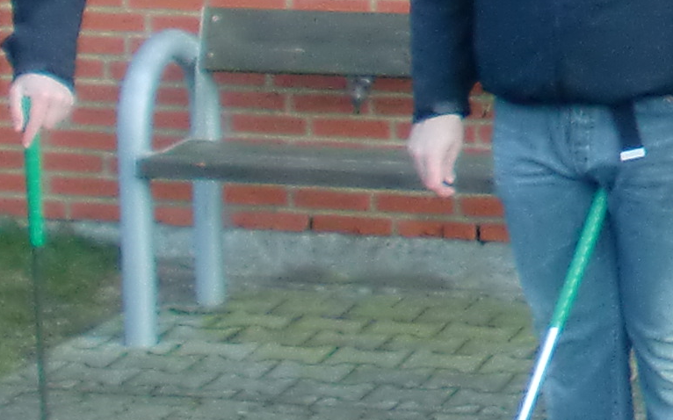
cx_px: 1046
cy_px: -43
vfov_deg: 9.0
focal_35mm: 144
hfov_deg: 13.6
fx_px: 2640
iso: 125
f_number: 2.6
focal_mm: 4.65
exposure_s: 1/60
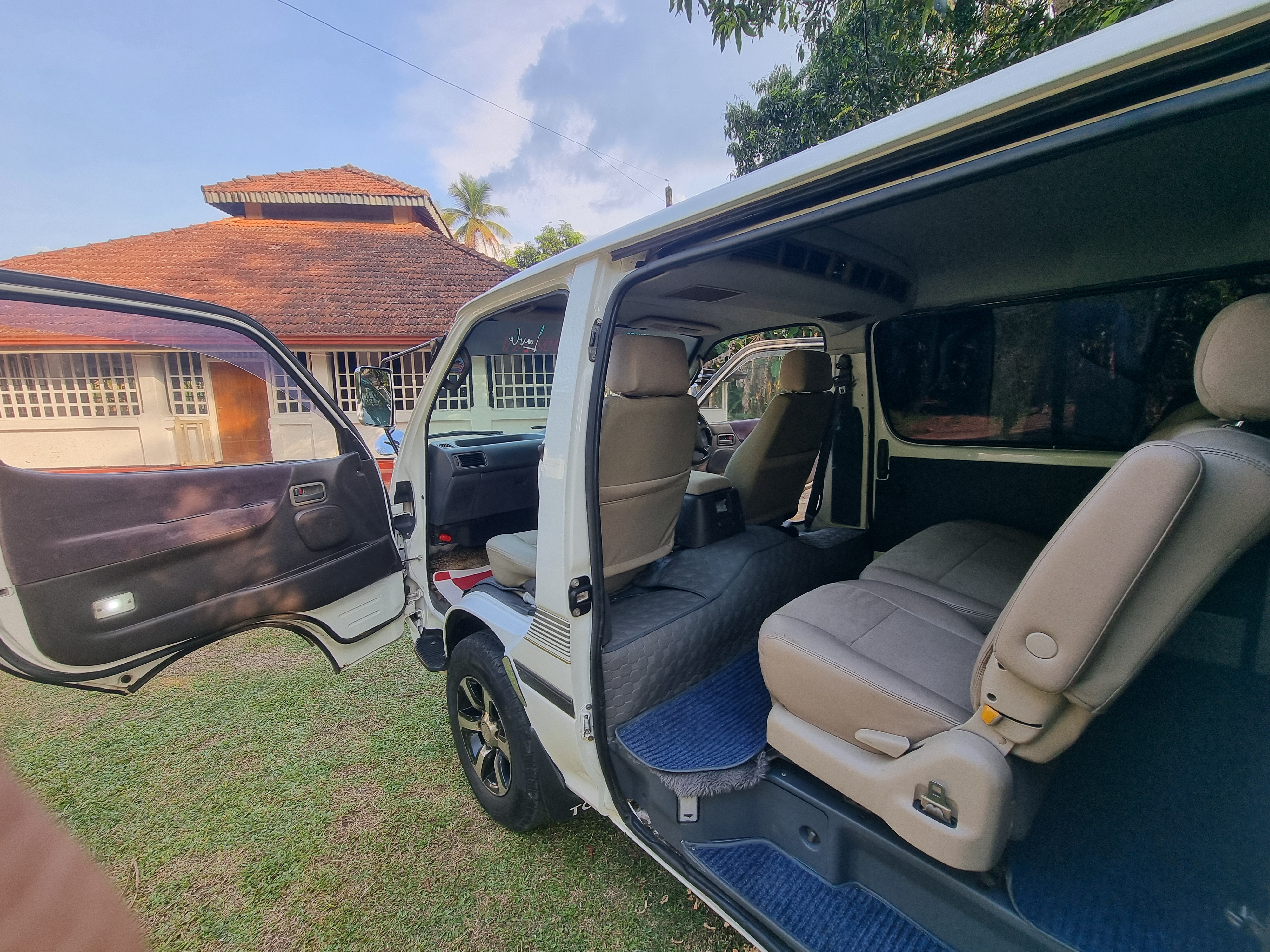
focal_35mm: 13
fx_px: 477
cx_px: 635
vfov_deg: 89.9
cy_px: 476
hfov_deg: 106.2
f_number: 2.2
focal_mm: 2.2
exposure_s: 1/164
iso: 50
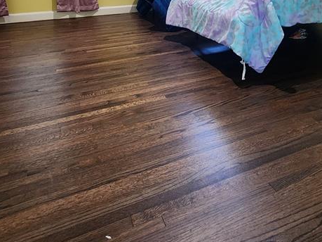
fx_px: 270
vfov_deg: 40.6
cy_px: -13
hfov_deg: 60.9
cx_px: 199
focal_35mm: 29
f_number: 2.2
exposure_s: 1/40
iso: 320
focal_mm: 2.2
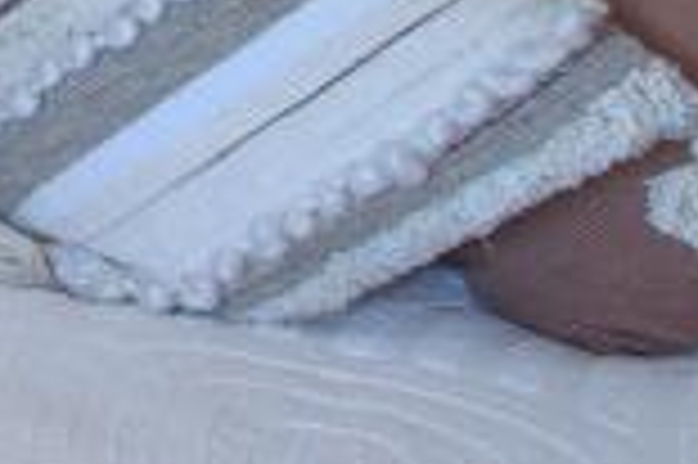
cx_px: -1337
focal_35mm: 99
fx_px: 1917
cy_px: -520
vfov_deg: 12.0
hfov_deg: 11.8
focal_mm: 10
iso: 400
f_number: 8
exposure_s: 1/13
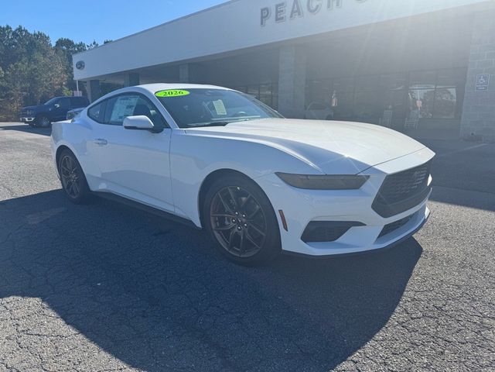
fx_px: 343
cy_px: 186
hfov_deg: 71.6
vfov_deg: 56.8
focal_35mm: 24
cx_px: 248
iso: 80
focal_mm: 6.76
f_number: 1.78
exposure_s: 1/3247
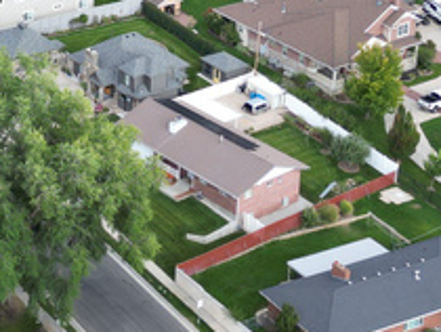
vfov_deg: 12.1
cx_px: -10
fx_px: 1492
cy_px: -170
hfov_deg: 16.4
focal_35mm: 117
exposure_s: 1/500
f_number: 1.7
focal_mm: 6.72
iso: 100
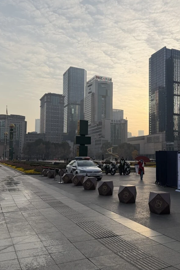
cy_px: 134
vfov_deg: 55.8
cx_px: 122
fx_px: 255
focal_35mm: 34
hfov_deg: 38.4
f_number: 1.78
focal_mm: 6.76
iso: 100
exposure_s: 1/8130
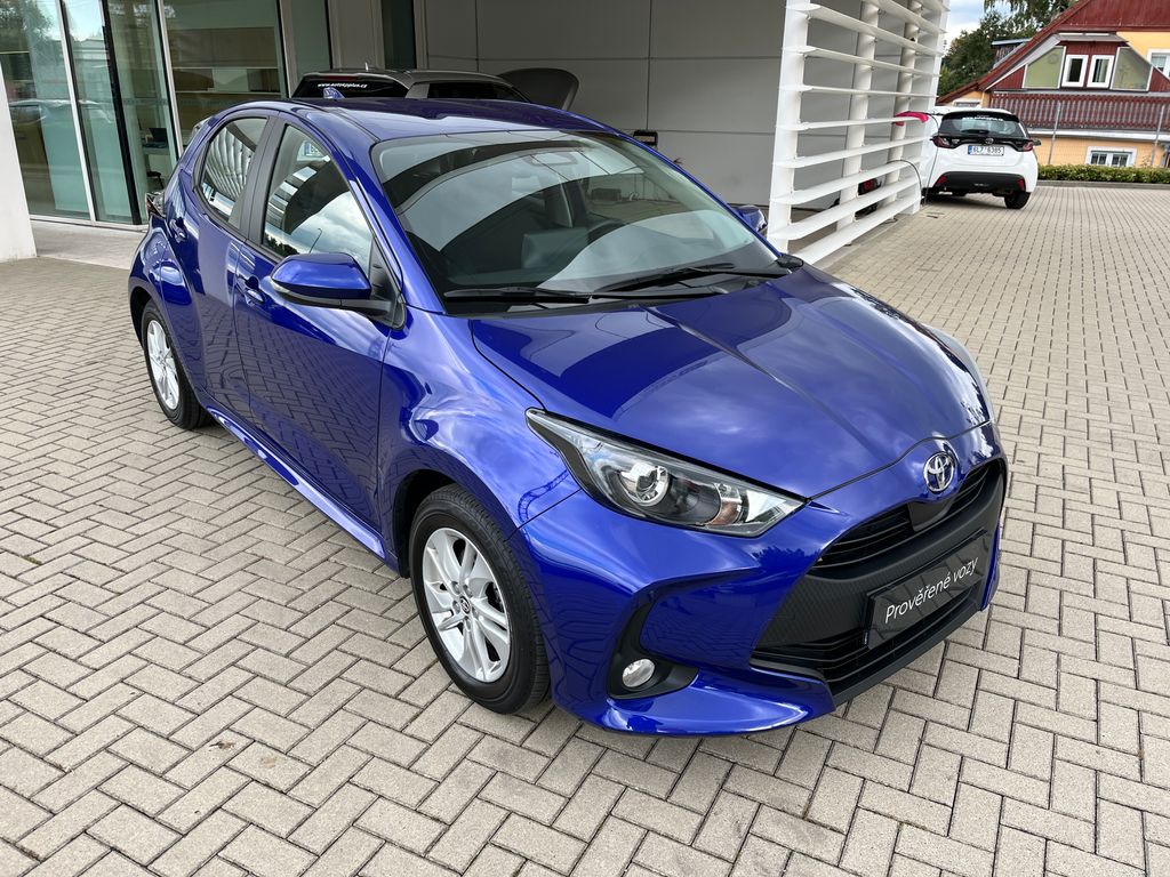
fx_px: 879
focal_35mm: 26
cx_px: 585
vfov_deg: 53.1
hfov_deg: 67.3
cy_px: 438
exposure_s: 1/339
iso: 50
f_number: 1.6
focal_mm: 5.1
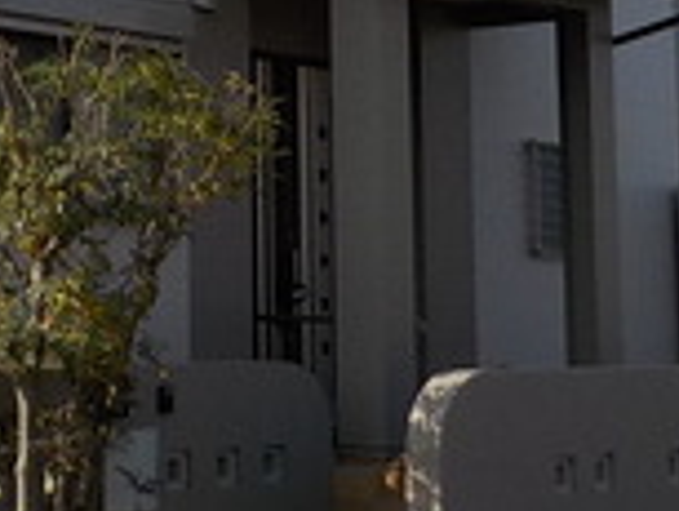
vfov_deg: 14.8
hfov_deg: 19.3
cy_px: -24
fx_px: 1924
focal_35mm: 98
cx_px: -53
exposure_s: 1/1600
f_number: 3.3
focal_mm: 4.1
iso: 125
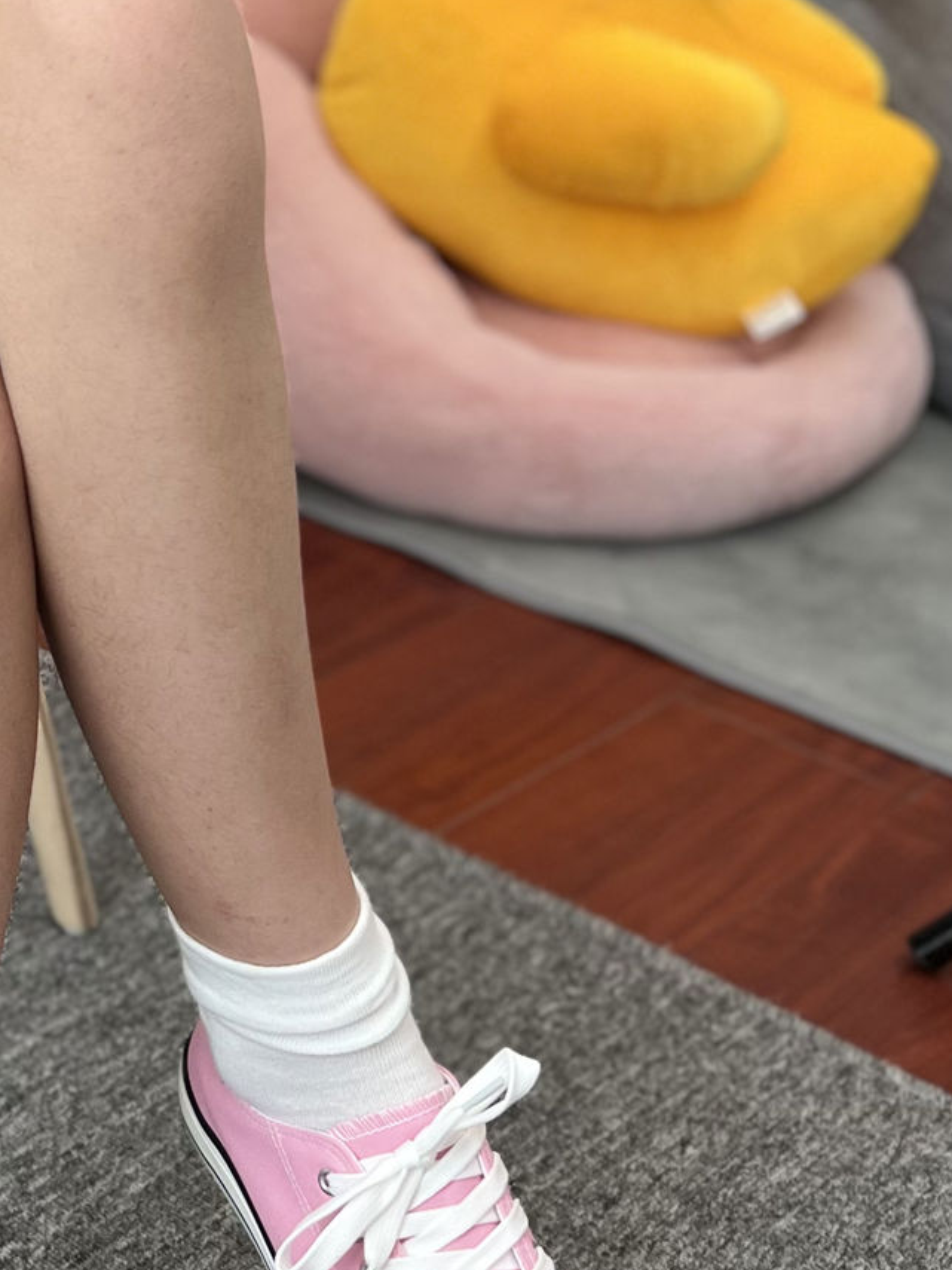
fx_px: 2678
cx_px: -221
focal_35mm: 73
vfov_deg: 26.7
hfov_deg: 18.9
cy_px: 627
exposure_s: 1/121
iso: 64
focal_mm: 5.7
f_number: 1.5
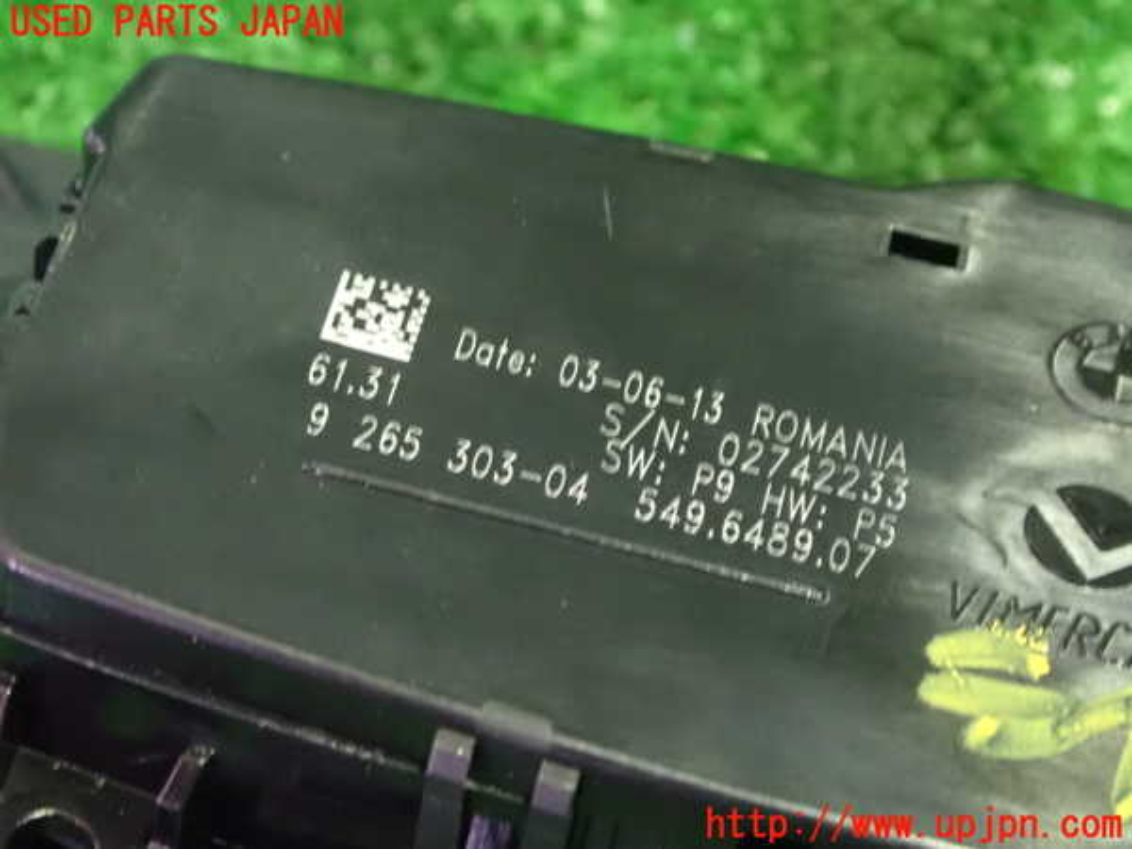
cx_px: 566
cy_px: 424
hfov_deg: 19.6
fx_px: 3270
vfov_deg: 14.8
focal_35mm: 100
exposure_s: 1/6
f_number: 4.9
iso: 1600
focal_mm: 18
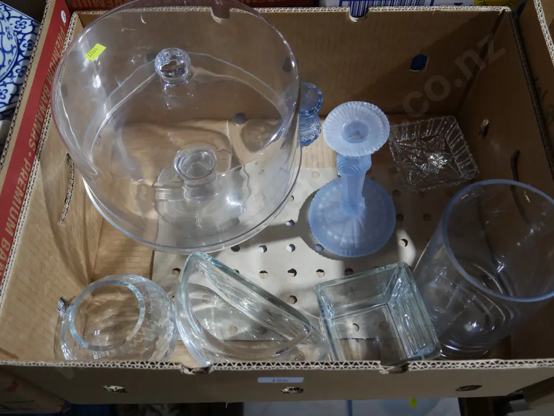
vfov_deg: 41.8
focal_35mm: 34
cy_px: 208
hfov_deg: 53.9
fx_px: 544
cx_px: 277
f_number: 4
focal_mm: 17
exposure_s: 1/60
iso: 640
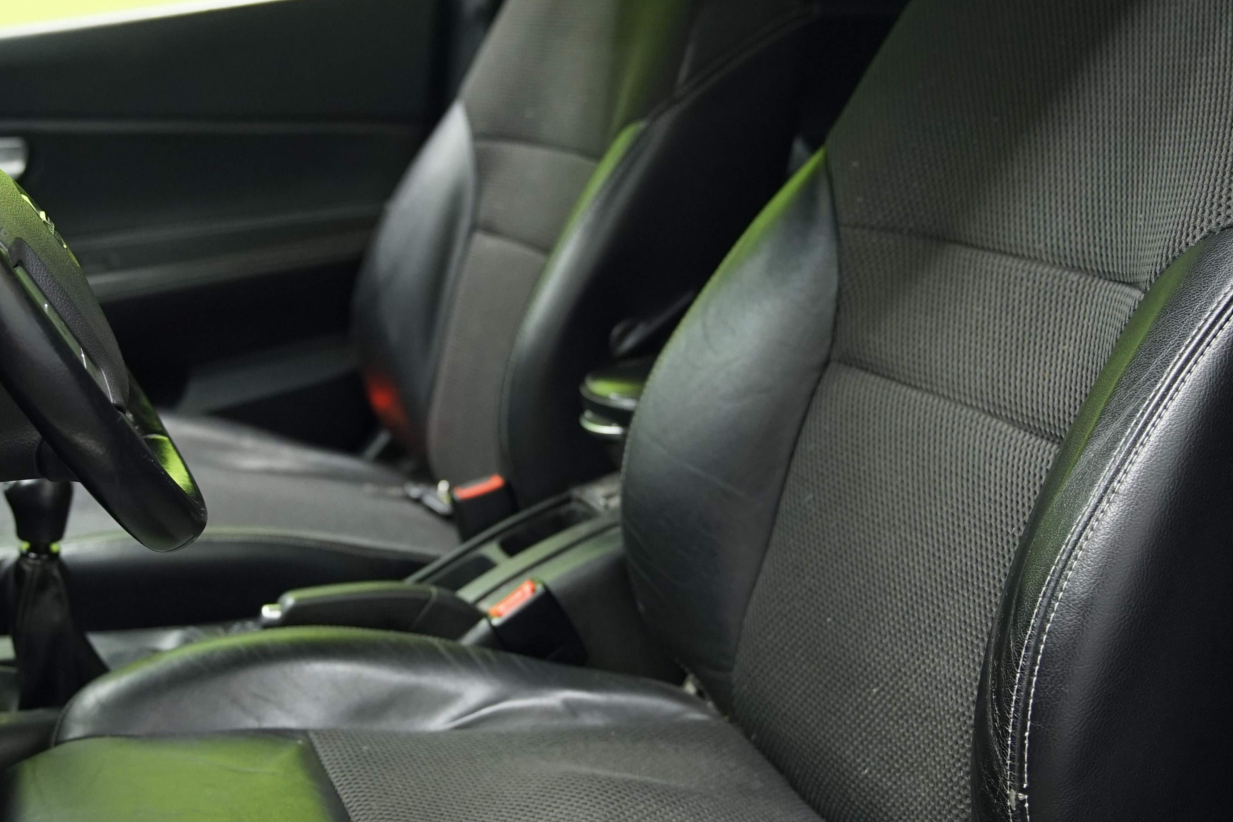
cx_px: 429
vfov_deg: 24.6
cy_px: 345
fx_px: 1884
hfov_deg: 35.9
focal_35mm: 55
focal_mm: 30
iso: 1000
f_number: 2.8
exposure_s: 1/30
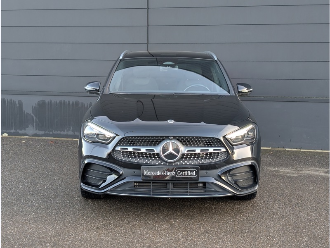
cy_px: 124
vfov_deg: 29.7
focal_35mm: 49
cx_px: 165
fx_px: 467
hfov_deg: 38.9
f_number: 1.68
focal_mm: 6.9
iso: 178
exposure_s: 1/408
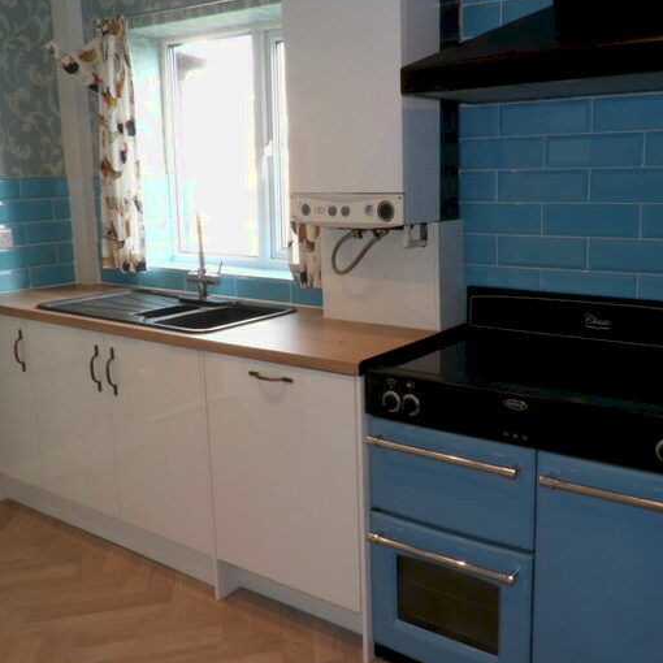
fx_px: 737
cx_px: 391
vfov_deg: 48.4
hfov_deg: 48.2
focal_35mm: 34
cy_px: 328
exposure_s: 1/15
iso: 200
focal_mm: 5.1
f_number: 4.3
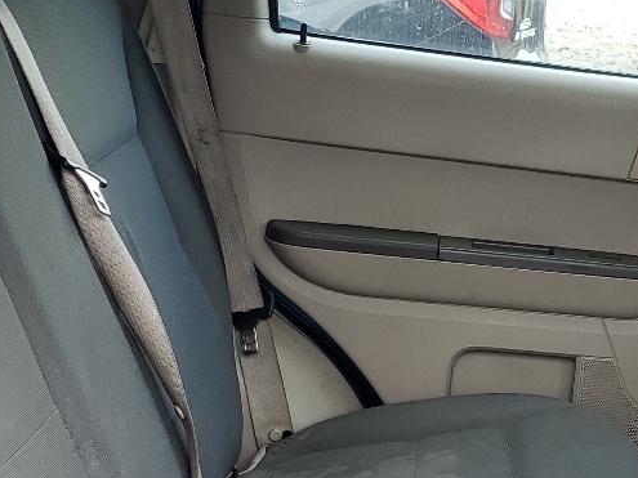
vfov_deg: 17.3
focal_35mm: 84
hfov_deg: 22.6
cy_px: 439
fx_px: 1548
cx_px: 606
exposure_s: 1/278
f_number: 1.5
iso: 50
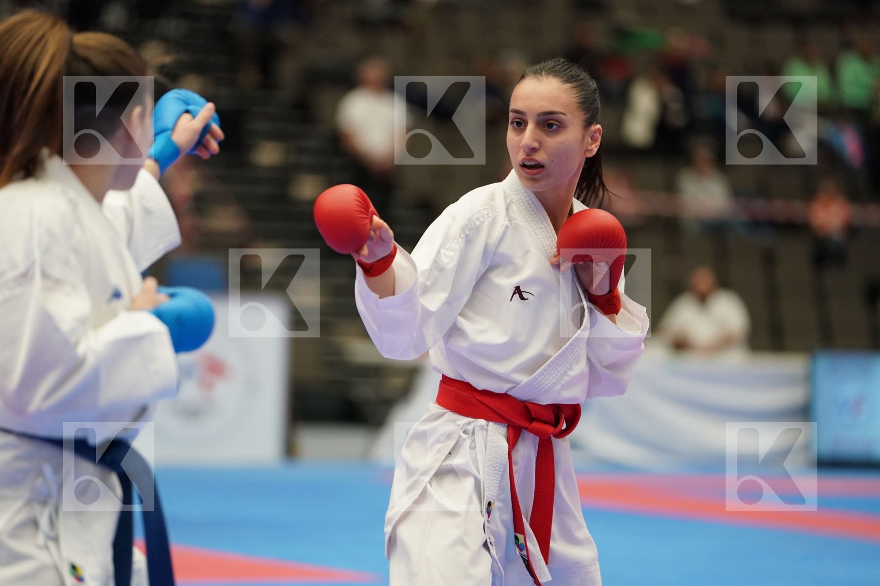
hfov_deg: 11.5
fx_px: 4351
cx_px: 440
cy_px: 293
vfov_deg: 7.7
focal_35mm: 178
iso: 2500
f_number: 2.8
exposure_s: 1/1000
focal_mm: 178
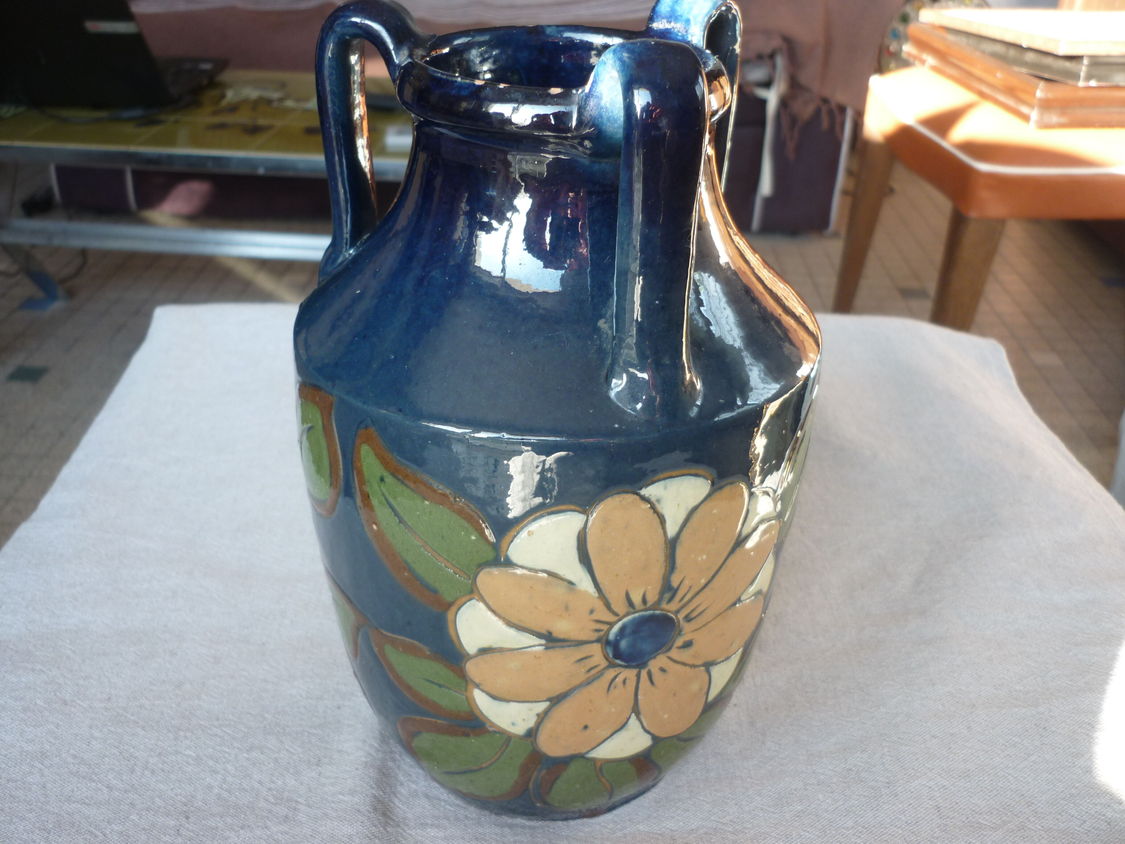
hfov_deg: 55.4
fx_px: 1072
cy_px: 422
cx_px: 562
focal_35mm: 33
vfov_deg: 42.9
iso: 80
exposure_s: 1/30
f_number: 2.8
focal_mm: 5.5
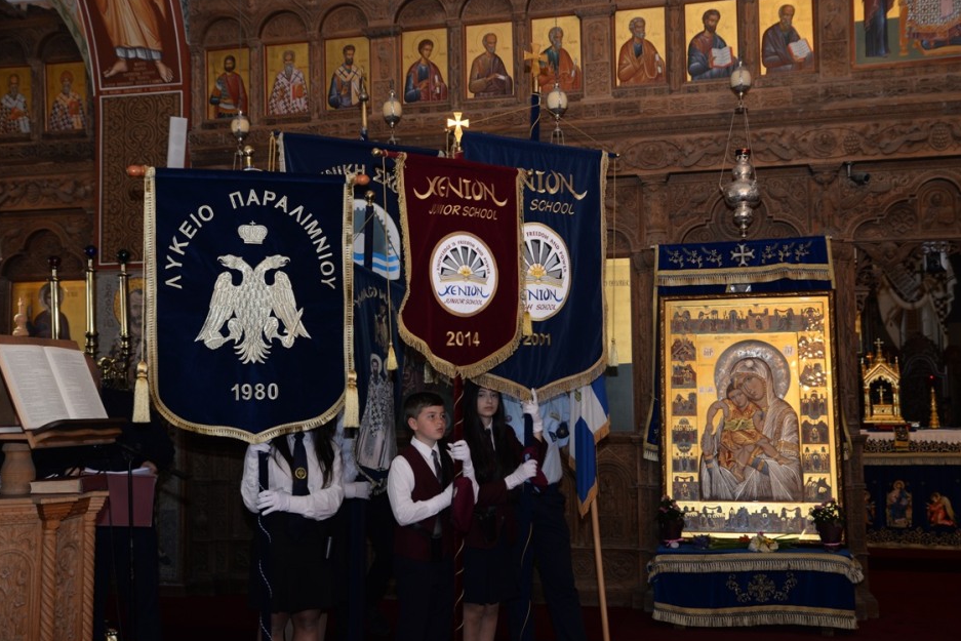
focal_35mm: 41
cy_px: 324
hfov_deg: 47.4
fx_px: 1095
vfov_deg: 32.6
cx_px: 487
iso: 400
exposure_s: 1/60
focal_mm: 40
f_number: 5
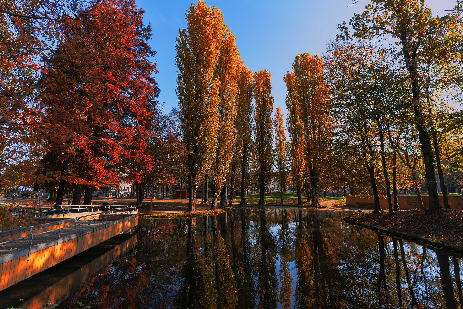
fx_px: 232
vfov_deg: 67.4
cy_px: 154
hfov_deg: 90.0
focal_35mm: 18
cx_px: 232
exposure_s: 1/200
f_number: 5.6
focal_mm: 18
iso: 100
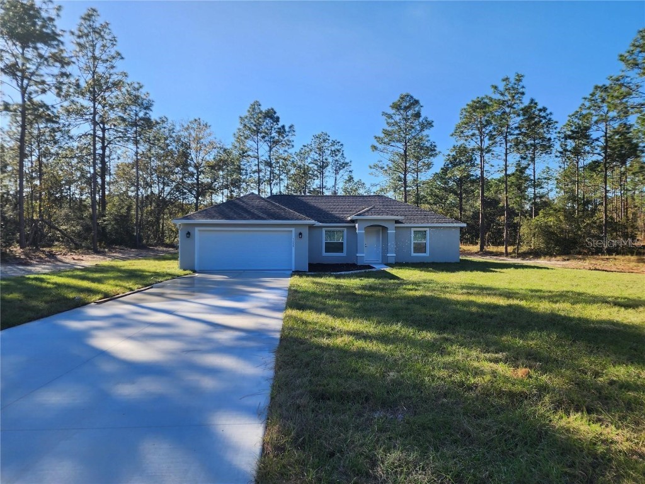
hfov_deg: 73.9
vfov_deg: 58.9
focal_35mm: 23
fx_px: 429
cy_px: 242
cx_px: 322
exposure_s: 1/598
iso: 12
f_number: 1.8
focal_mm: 6.4
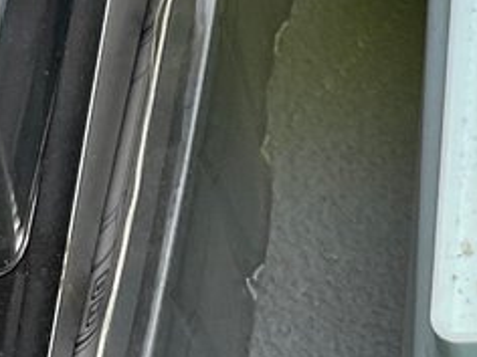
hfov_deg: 9.9
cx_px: 915
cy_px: 124
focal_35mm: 186
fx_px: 2563
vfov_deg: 8.0
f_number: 1.8
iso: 16
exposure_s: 1/1168
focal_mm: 3
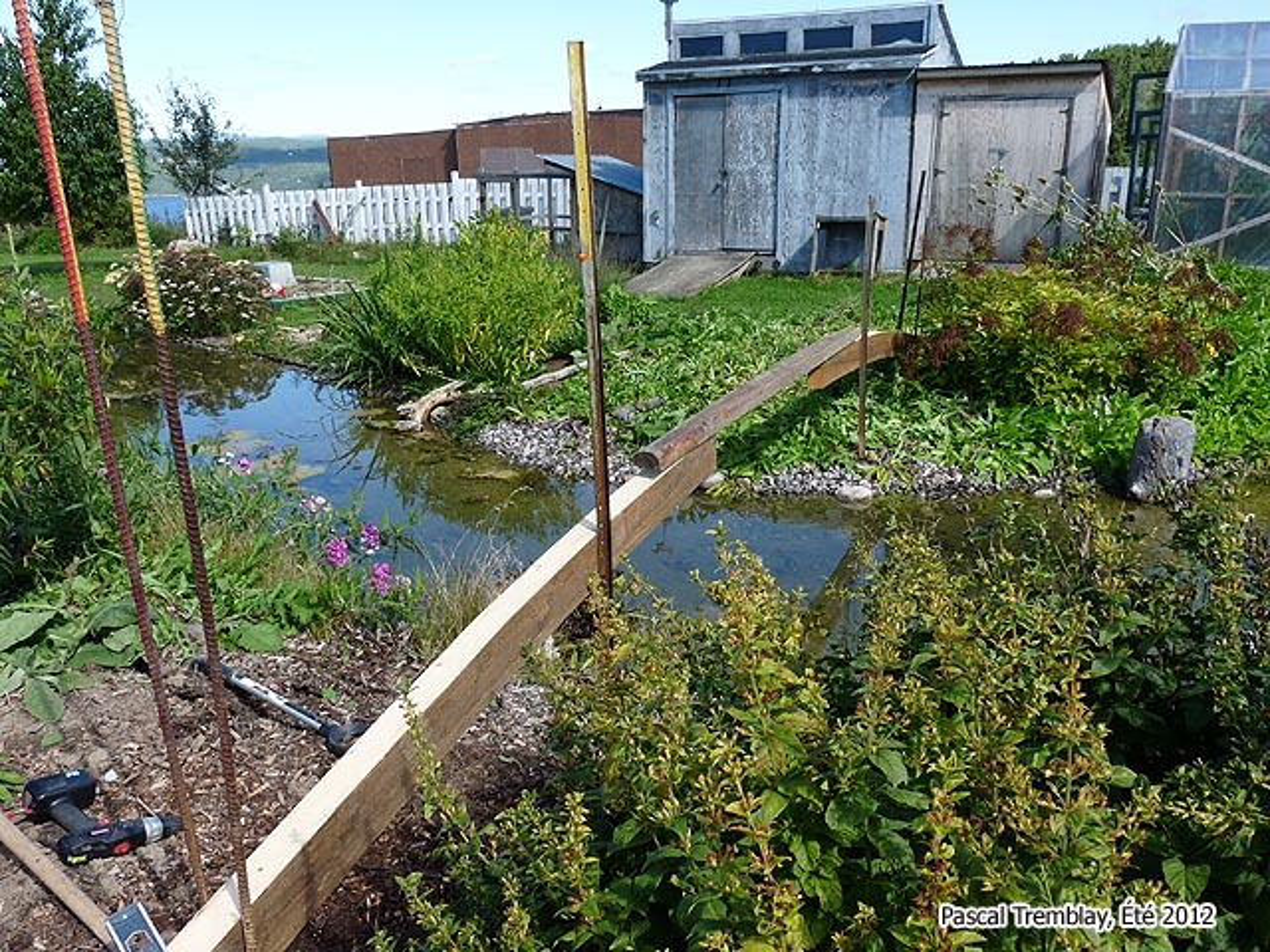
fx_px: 991
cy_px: 476
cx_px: 635
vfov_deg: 51.4
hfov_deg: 65.3
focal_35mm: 27
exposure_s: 1/250
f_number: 5
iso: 100
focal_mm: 4.8
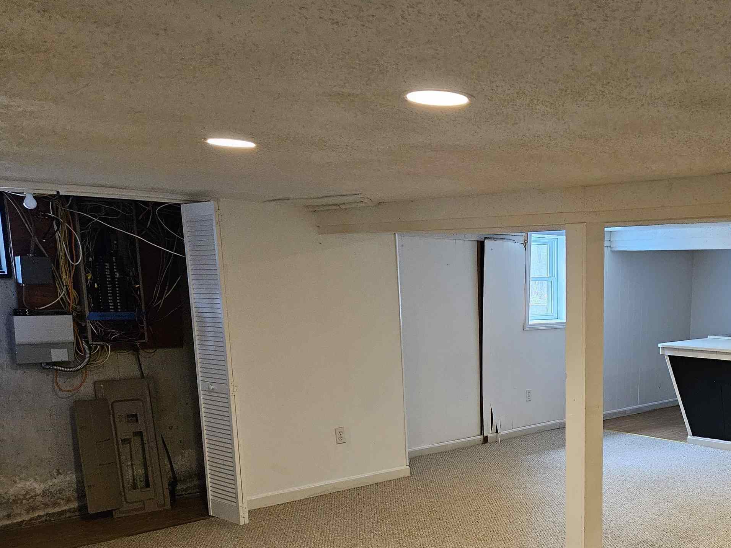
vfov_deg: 37.7
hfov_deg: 47.5
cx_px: 581
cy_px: 414
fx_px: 781
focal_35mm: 37
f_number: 1.8
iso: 800
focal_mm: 5.4
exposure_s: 1/120
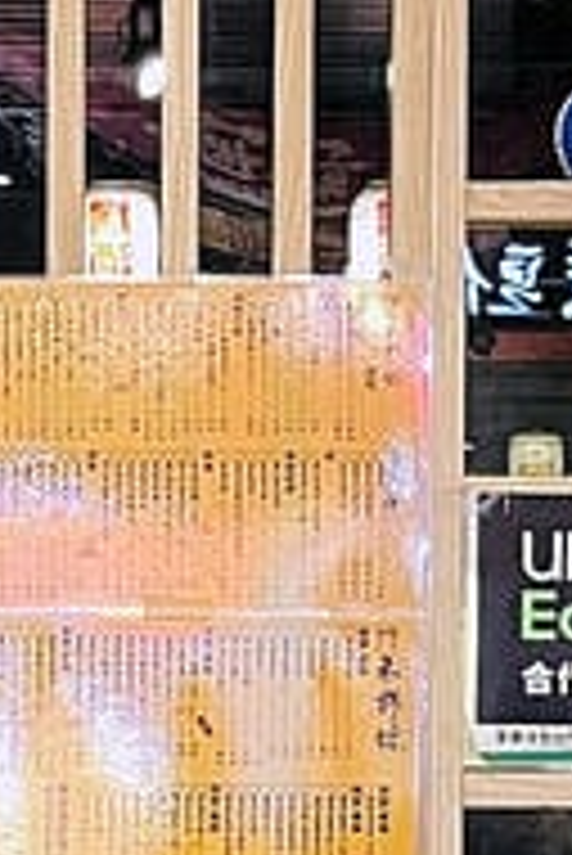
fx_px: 4068
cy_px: 760
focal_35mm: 171
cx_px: 104
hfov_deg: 8.0
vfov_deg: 11.9
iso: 400
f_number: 1.6
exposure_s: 1/40
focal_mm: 4.2
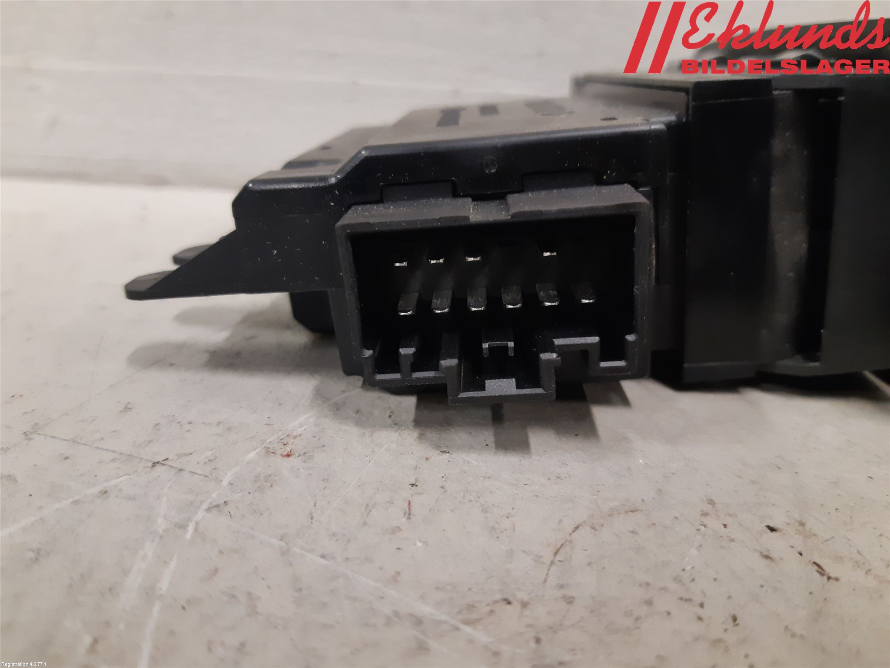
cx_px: 445
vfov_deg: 53.1
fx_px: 668
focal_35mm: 26
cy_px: 334
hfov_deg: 67.3
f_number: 1.7
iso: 250
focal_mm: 3.93
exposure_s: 1/50
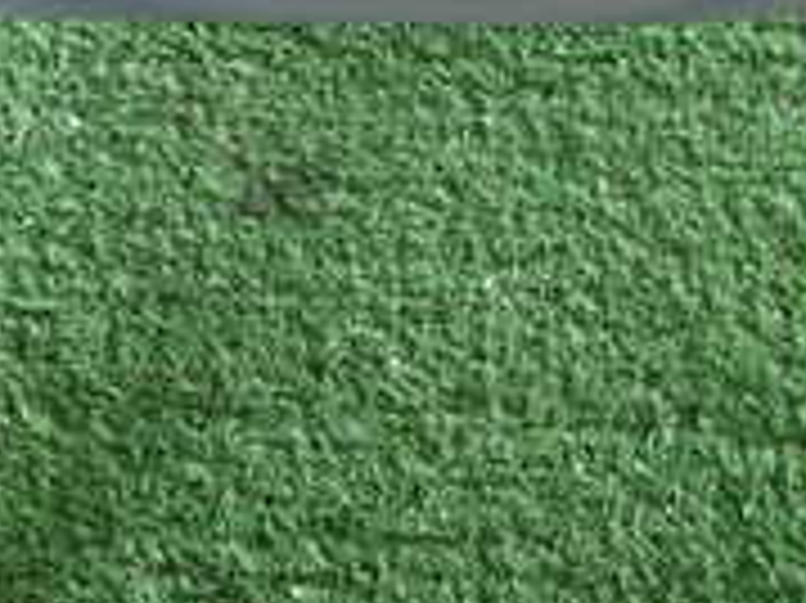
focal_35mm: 84
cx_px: 324
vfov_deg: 16.9
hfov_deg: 23.3
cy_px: -81
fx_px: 1955
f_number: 2
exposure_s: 1/40
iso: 200
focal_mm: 4.5
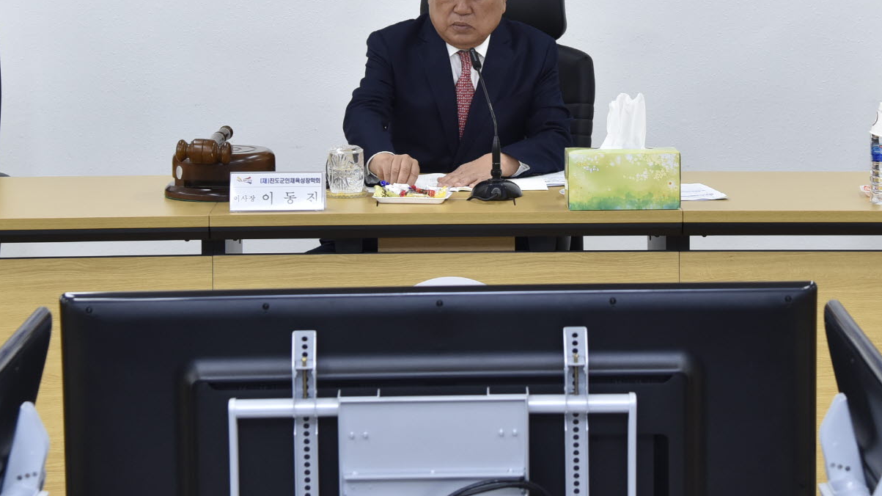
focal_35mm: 115
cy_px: -3
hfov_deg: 18.6
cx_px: 477
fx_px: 2689
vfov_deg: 10.4
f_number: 4.5
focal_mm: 55
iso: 800
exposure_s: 1/125
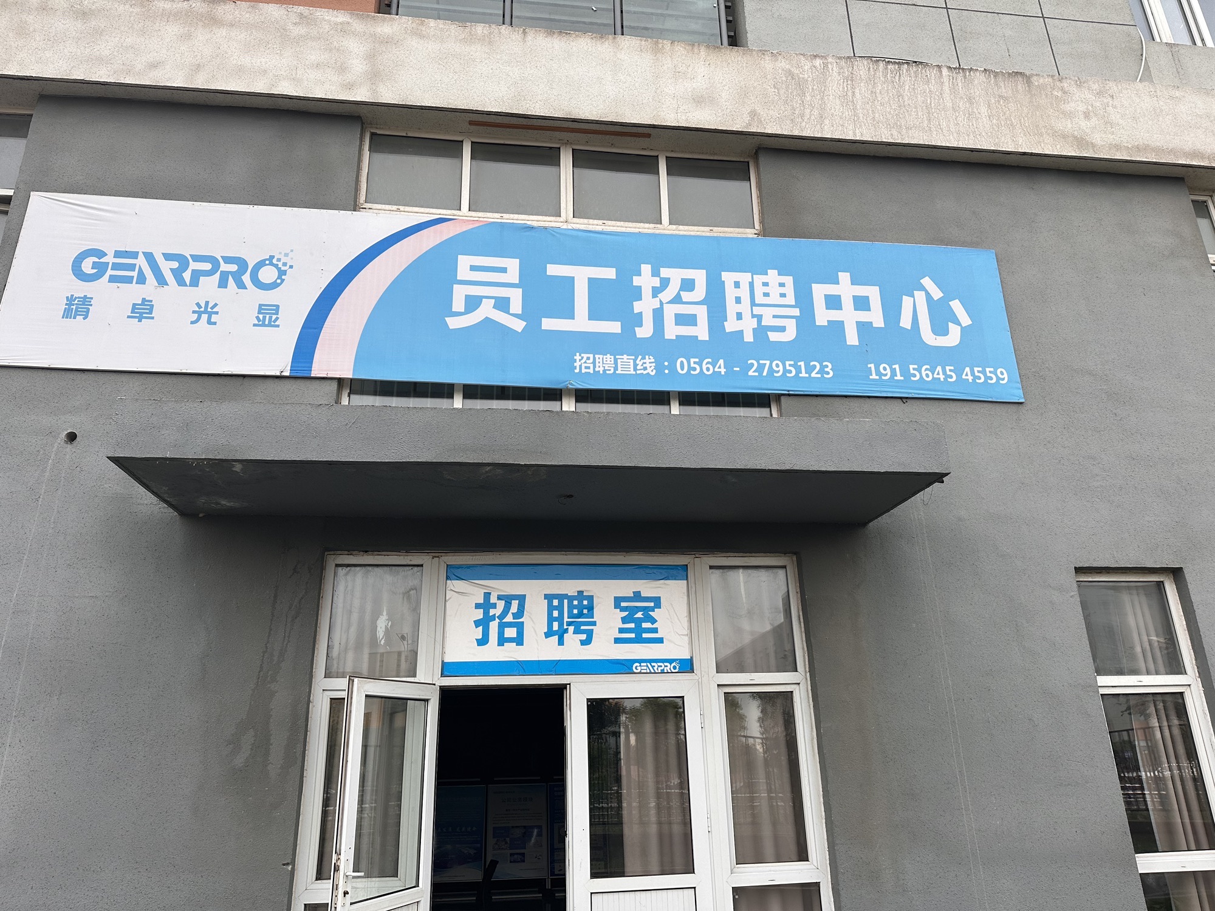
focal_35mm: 24
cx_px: 608
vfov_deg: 56.8
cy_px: 456
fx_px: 842
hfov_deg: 71.6
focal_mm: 6.86
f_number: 1.78
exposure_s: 1/685
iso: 80
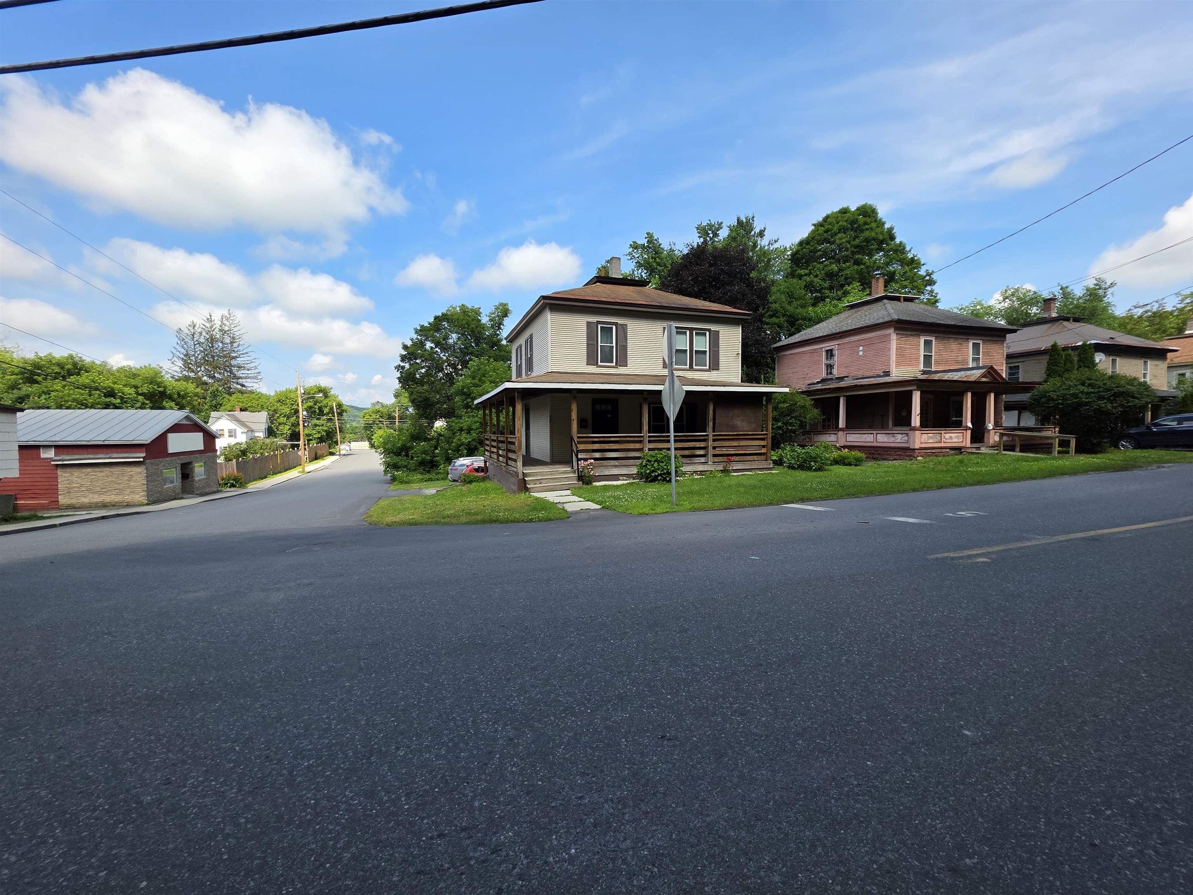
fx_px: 448
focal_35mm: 13
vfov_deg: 89.9
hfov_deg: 106.2
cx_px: 596
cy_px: 448
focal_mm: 2.2
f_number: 1.9
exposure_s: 1/2000
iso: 64
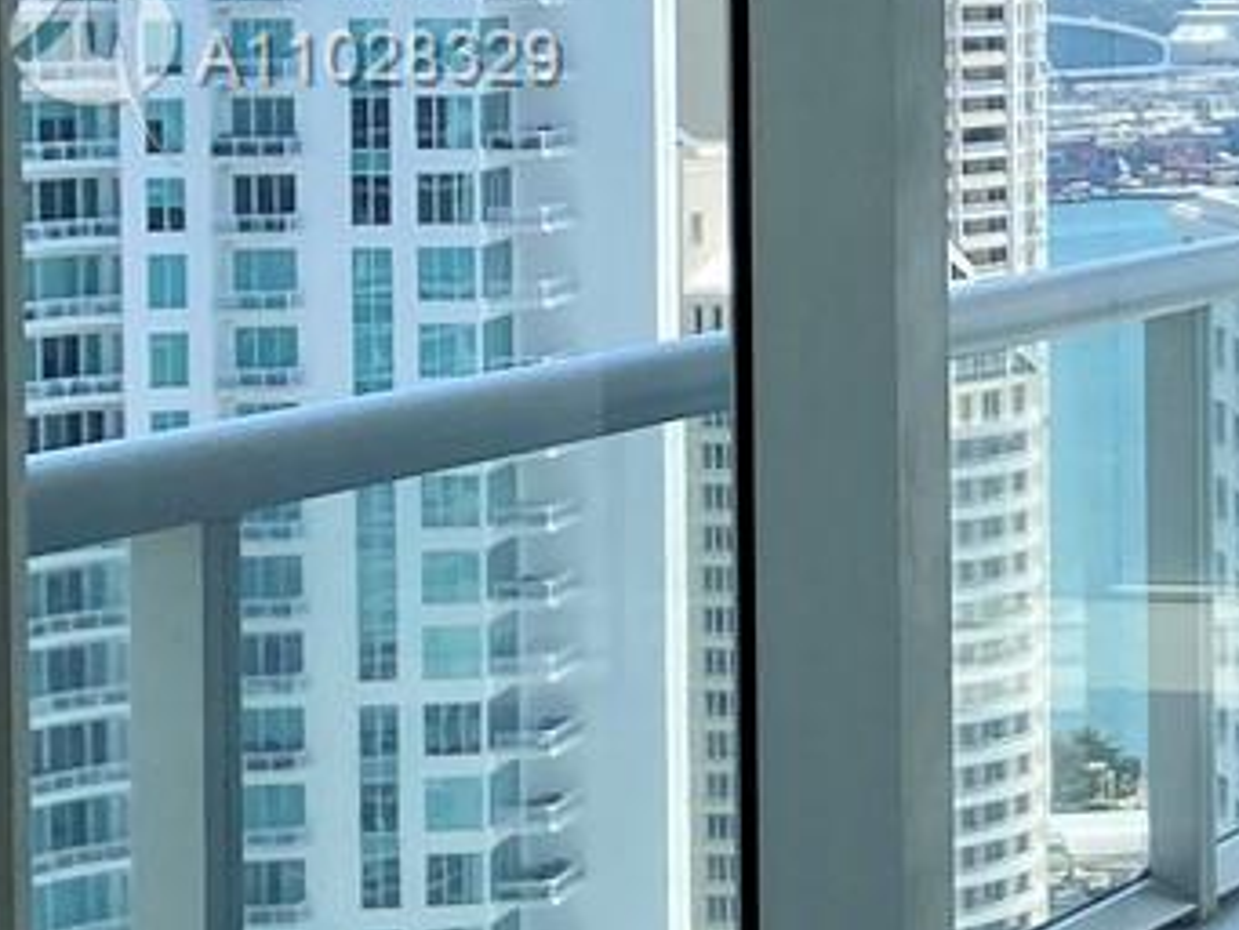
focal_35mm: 122
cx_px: 2892
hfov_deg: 12.8
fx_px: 4368
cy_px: 62
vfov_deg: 12.1
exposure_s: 1/1016
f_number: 1.8
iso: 32
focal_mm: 4.25
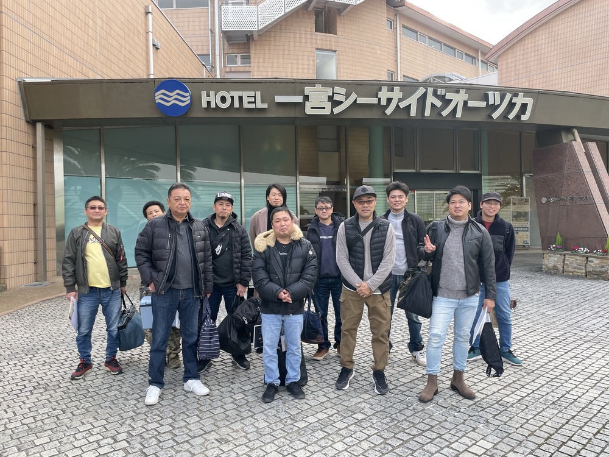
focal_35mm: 26
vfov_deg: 53.1
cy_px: 228
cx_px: 304
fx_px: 457
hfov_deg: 67.3
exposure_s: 1/245
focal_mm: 4.2
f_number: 1.6
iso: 32
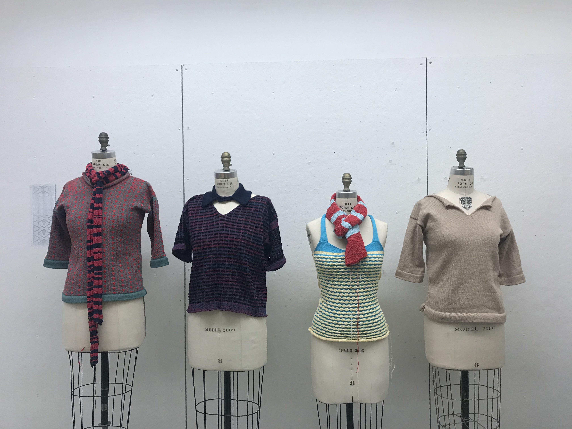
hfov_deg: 63.4
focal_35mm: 28
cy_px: 214
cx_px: 286
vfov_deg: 49.7
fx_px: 463
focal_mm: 3.99
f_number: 1.8
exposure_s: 1/40
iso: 25
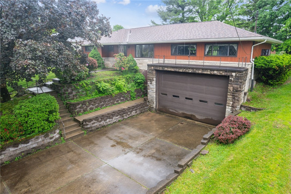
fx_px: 178
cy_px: 97
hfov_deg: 78.6
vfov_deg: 57.2
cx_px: 146
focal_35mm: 22
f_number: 2.8
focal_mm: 8.38
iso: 200
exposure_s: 1/160
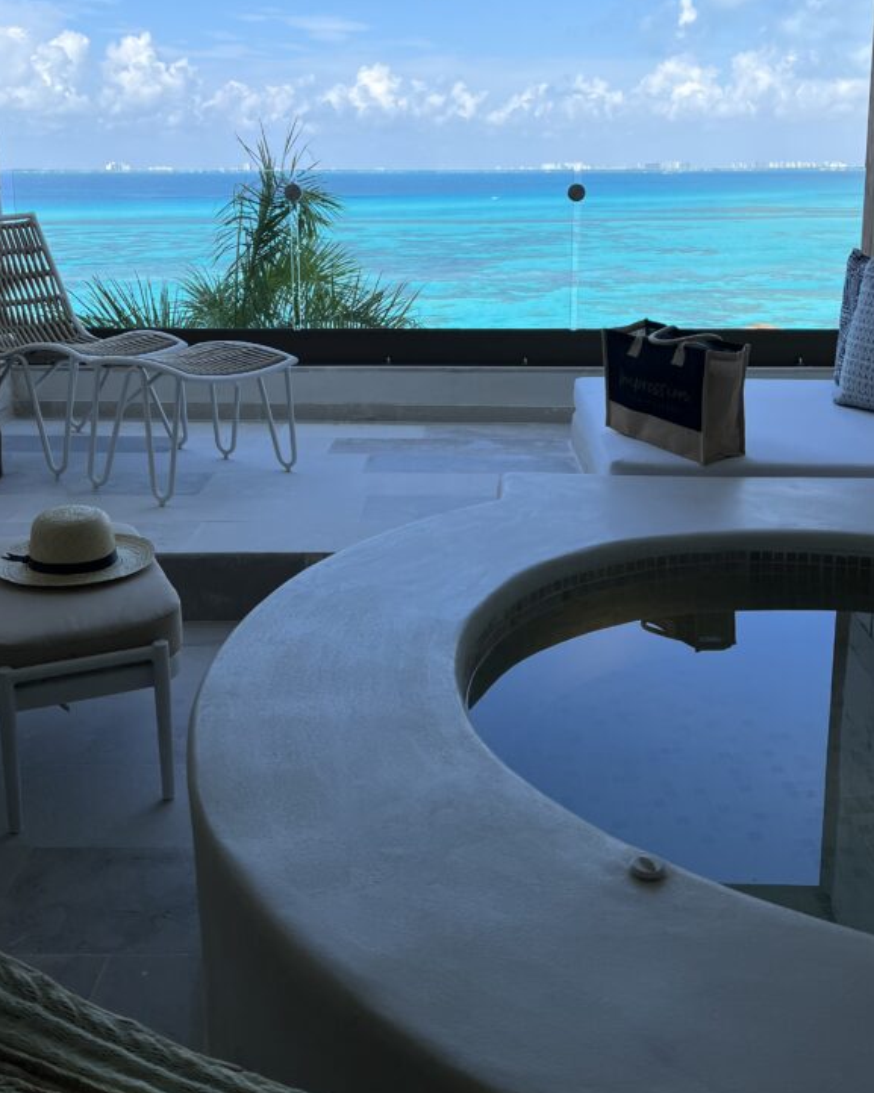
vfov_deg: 49.5
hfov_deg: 41.1
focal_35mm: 36
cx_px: 430
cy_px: 377
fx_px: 1165
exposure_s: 1/3571
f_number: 1.5
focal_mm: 5.7
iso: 50
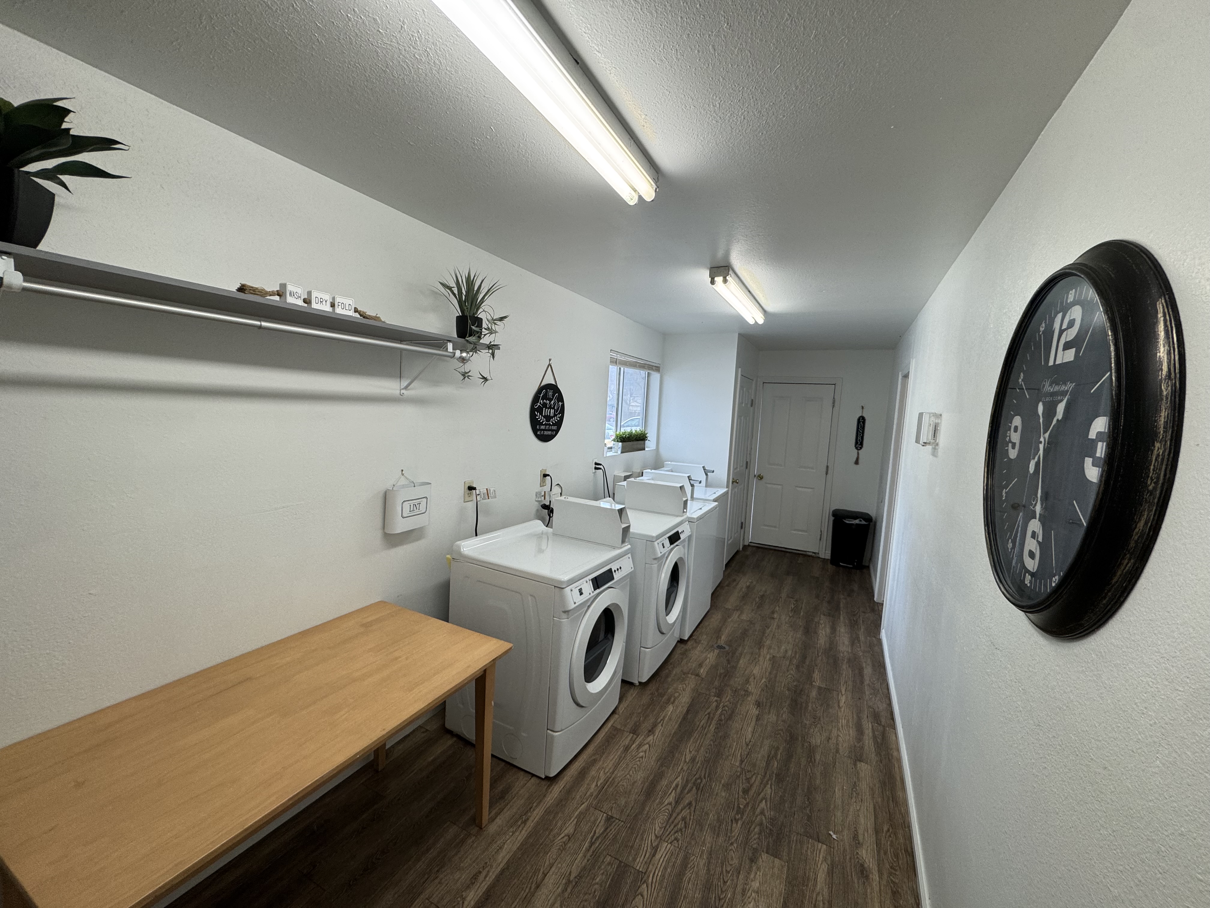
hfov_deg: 102.1
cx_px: 605
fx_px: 489
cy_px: 454
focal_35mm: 14
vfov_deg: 85.7
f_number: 2.2
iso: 80
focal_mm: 2.22
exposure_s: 1/120
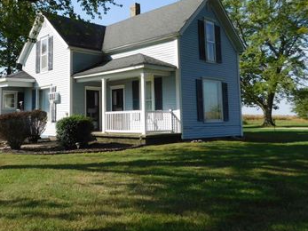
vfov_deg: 39.2
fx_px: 320
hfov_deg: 50.0
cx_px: 92
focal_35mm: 36
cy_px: 80
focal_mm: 4.5
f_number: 3.1
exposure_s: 1/1250
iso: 125
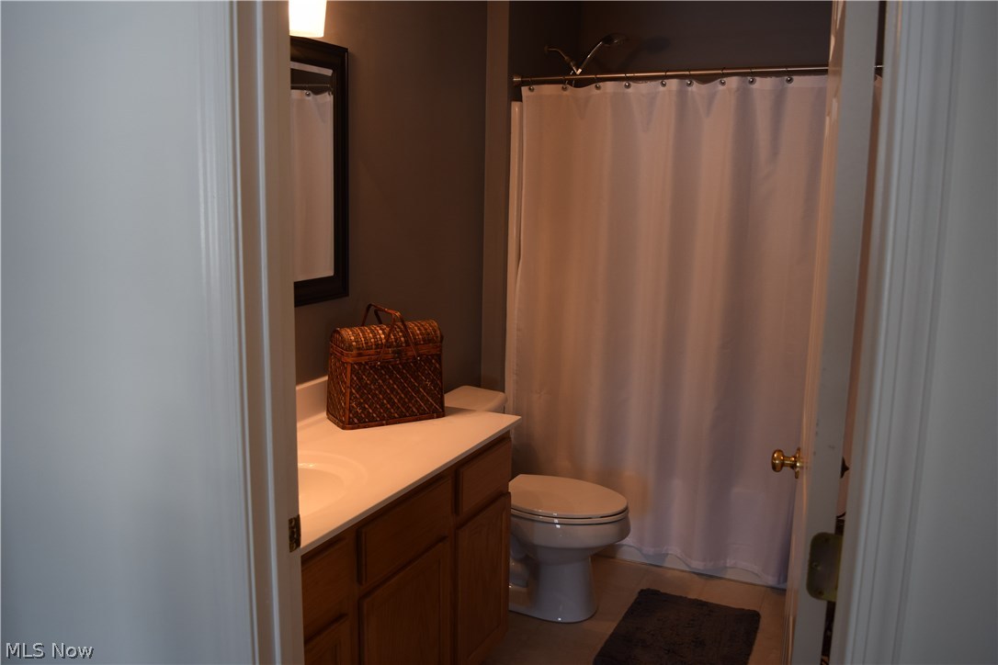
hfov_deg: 59.5
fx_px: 873
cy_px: 332
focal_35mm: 32
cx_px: 499
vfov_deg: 41.7
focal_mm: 21
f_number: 4.5
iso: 400
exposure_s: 1/80
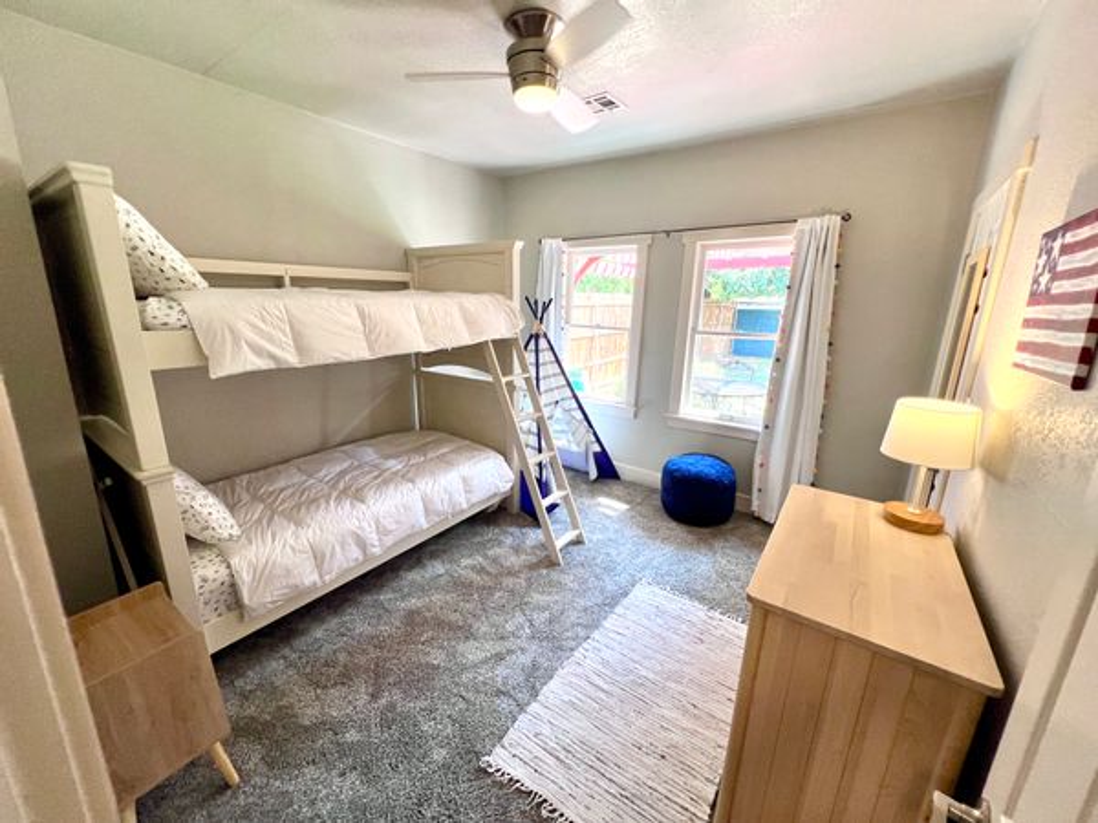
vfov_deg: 89.9
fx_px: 412
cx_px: 549
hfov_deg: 106.2
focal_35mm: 13
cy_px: 412
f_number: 1.8
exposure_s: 1/120
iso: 160
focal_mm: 1.57
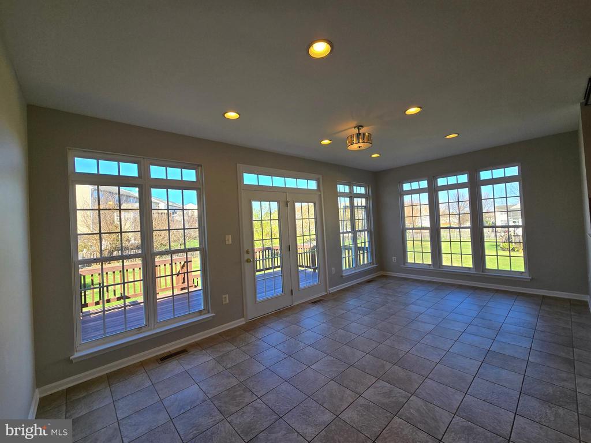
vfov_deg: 89.9
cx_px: 296
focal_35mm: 13
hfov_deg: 106.2
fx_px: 222
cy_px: 222
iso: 50
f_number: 2.2
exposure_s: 1/314
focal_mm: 2.2
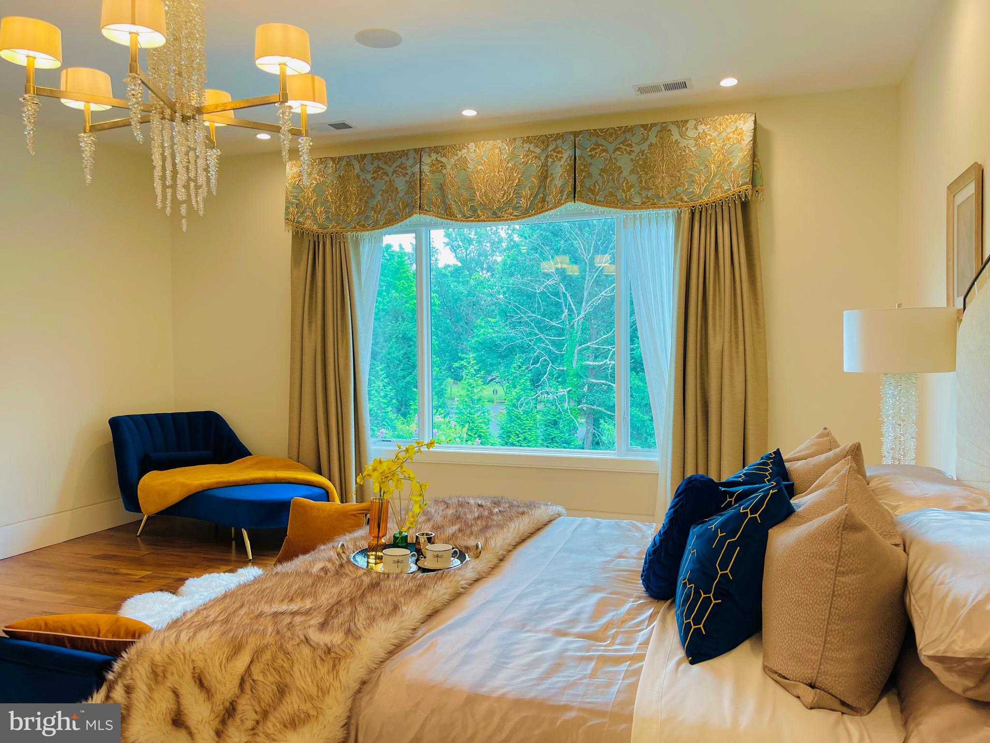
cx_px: 495
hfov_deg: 67.3
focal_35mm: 26
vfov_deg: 53.1
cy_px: 372
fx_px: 744
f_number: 1.6
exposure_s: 1/120
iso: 80
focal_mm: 5.1
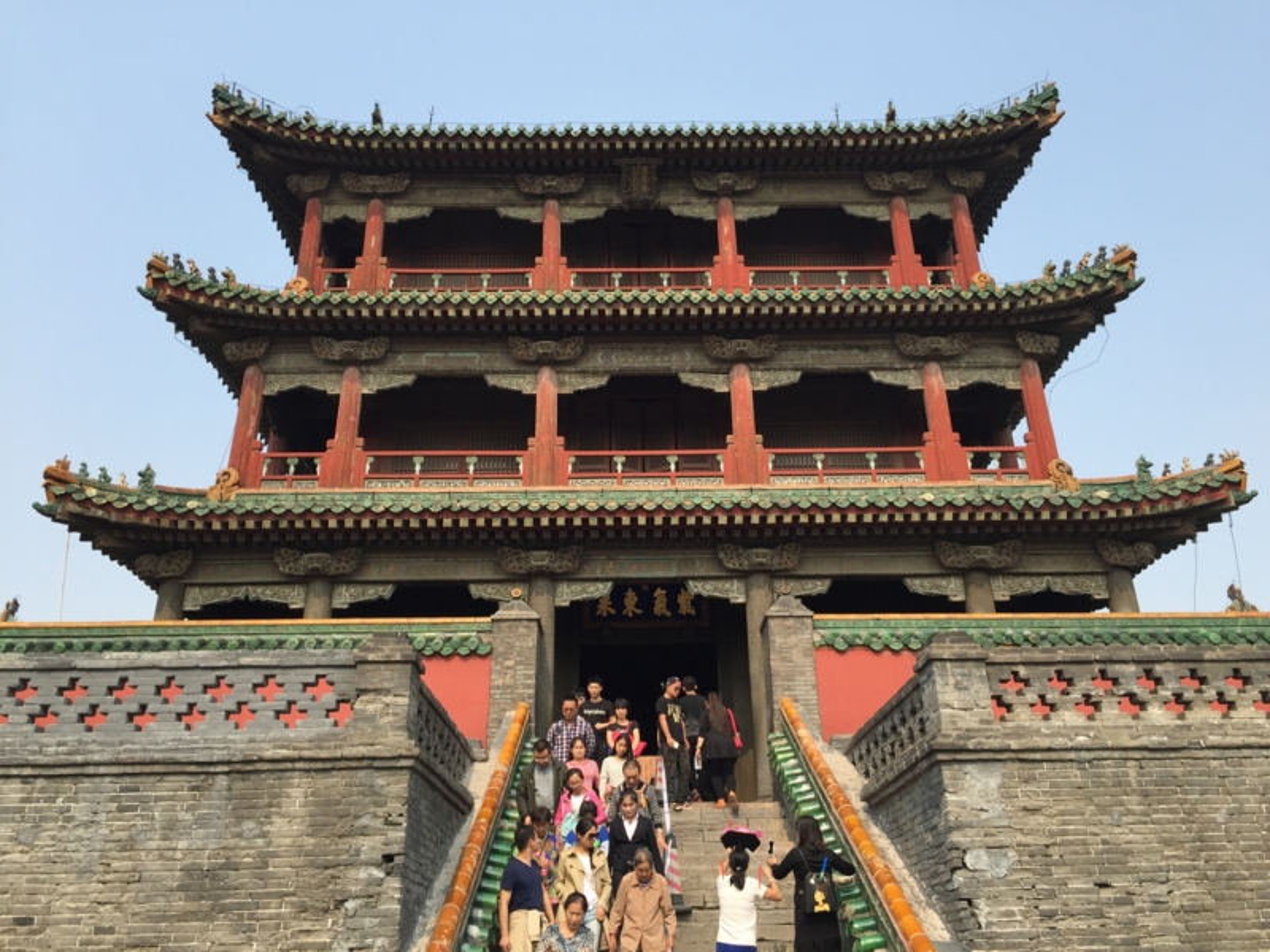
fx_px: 1064
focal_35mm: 29
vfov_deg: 48.2
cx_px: 635
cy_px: 476
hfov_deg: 61.7
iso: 32
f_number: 2.2
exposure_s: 1/1199
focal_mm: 4.15
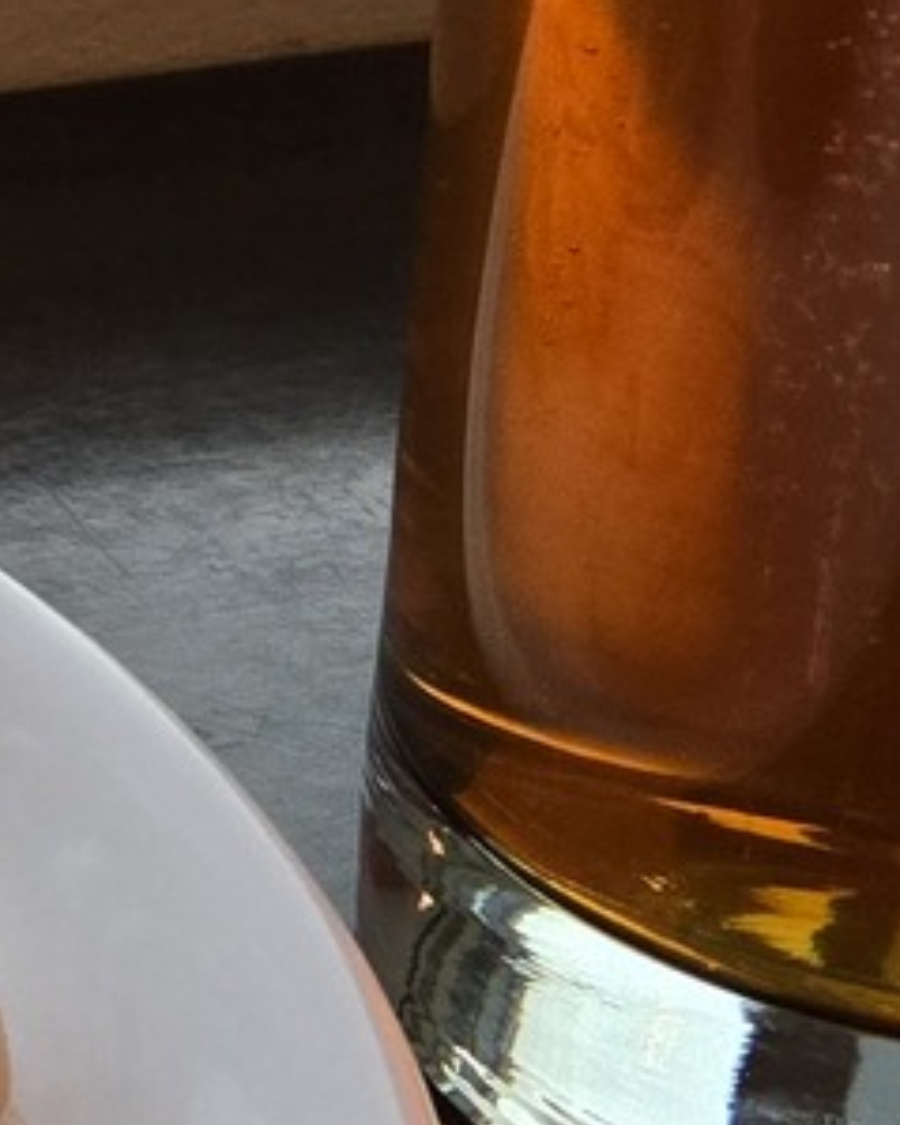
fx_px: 4997
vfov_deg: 12.7
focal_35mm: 150
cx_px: -1058
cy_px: -53
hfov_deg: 9.4
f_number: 1.8
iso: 160
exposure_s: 1/508
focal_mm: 5.4
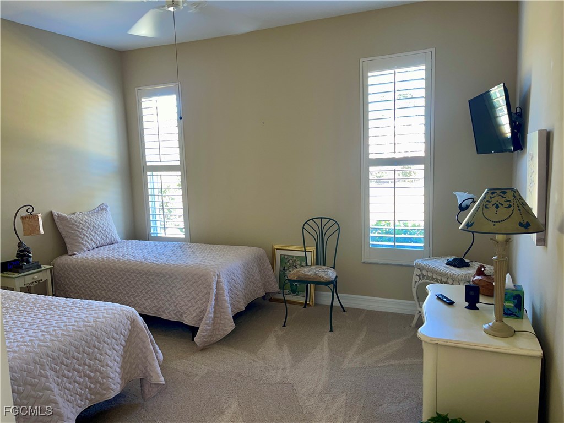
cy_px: 212
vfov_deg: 53.1
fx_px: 424
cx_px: 282
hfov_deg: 67.3
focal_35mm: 26
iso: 32
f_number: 1.6
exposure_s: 1/17
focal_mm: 5.1
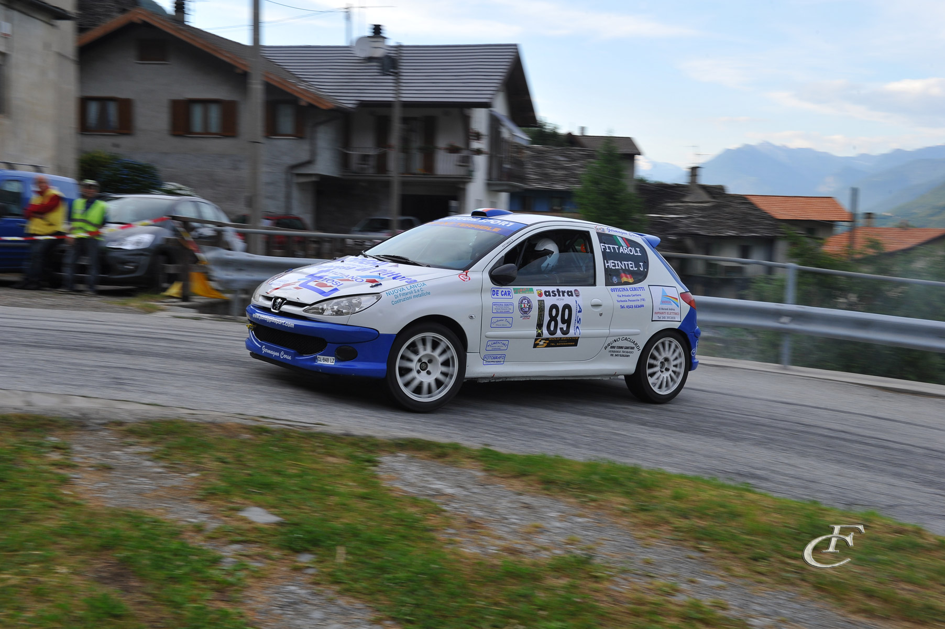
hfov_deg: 46.4
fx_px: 1102
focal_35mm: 42
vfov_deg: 31.8
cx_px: 472
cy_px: 314
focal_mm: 42
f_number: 13
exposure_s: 1/100
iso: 400
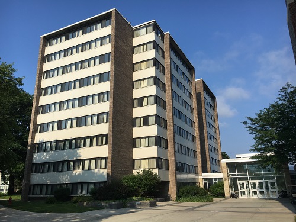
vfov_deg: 48.2
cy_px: 111
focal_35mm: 29
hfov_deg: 61.7
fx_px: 248
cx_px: 148
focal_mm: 4.15
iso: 25
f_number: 2.2
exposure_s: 1/2198
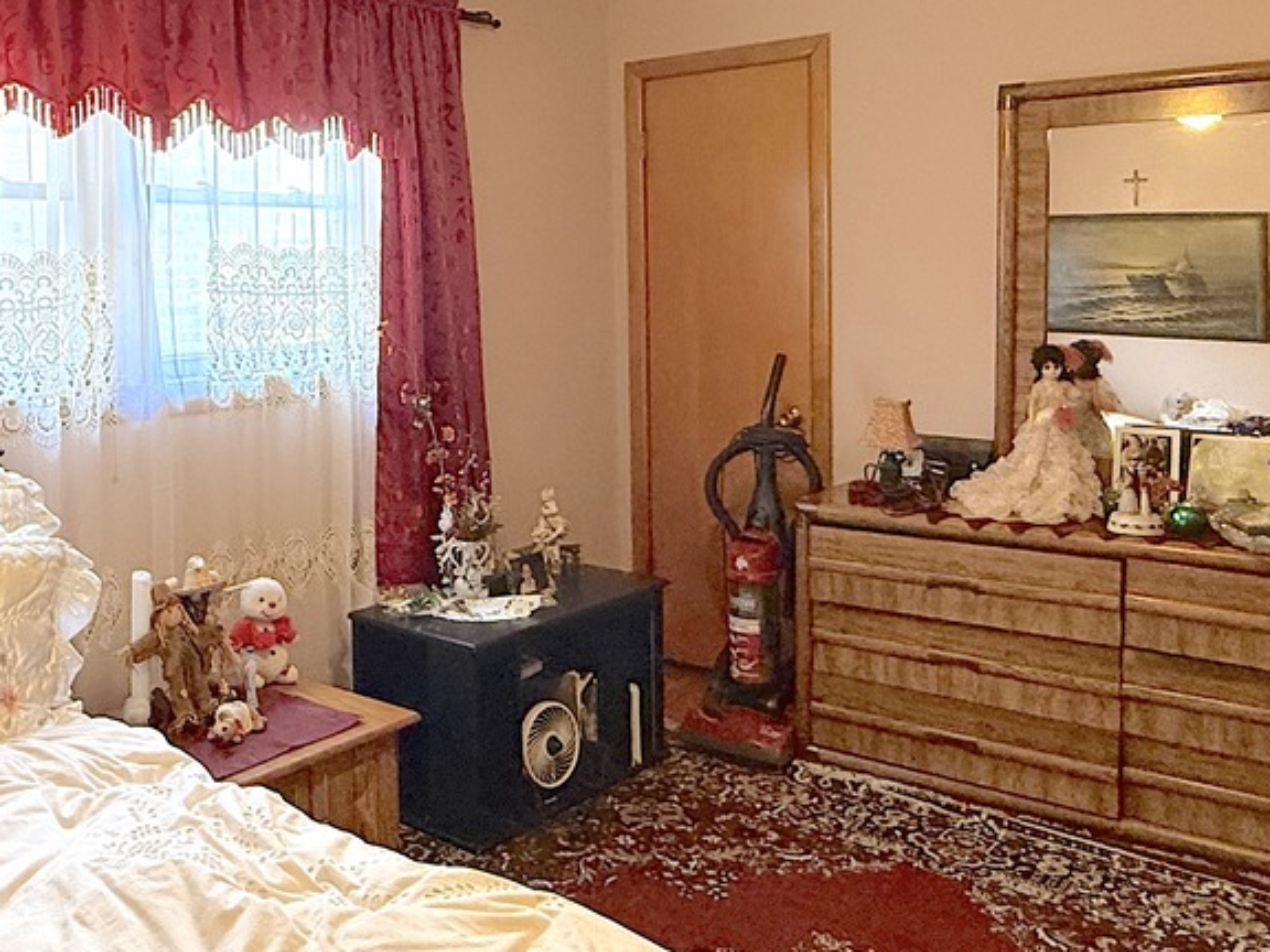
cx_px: 434
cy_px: 320
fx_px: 1284
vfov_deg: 40.2
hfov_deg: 51.7
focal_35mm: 35
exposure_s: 1/60
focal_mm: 2.22
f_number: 2.2
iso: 400
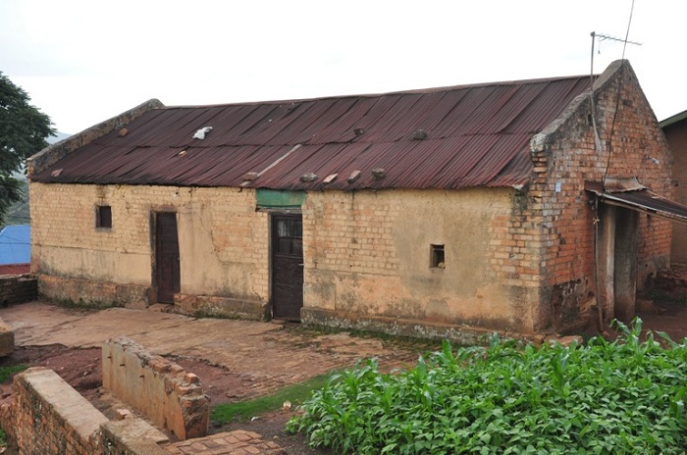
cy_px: 228
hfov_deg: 46.5
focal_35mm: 42
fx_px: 800
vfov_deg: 31.8
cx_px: 344
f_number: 18
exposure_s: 1/200
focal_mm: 28
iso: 800
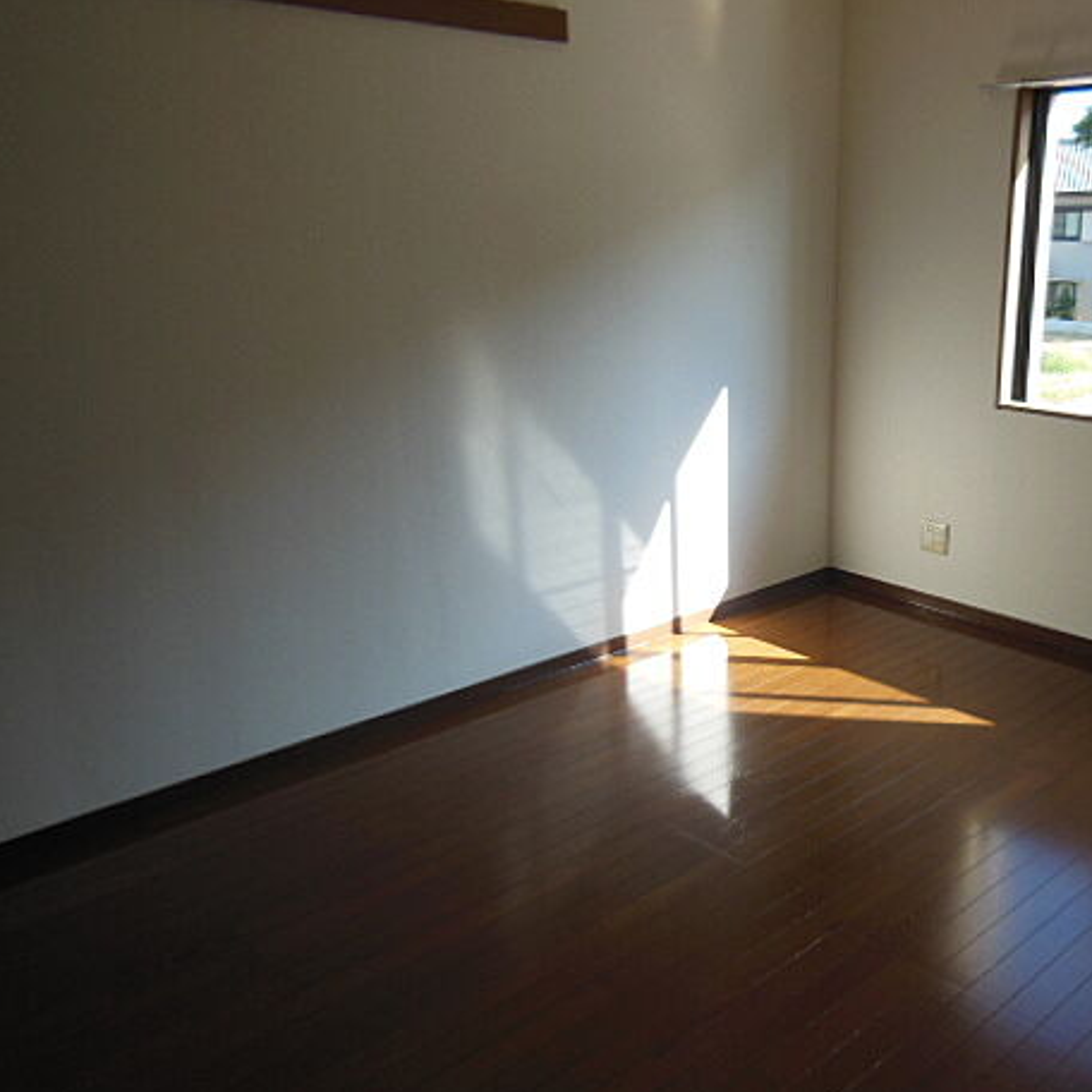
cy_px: 551
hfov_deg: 51.6
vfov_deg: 52.5
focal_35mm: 31
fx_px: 1106
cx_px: 728
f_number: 3.5
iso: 125
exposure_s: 1/160
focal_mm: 4.5
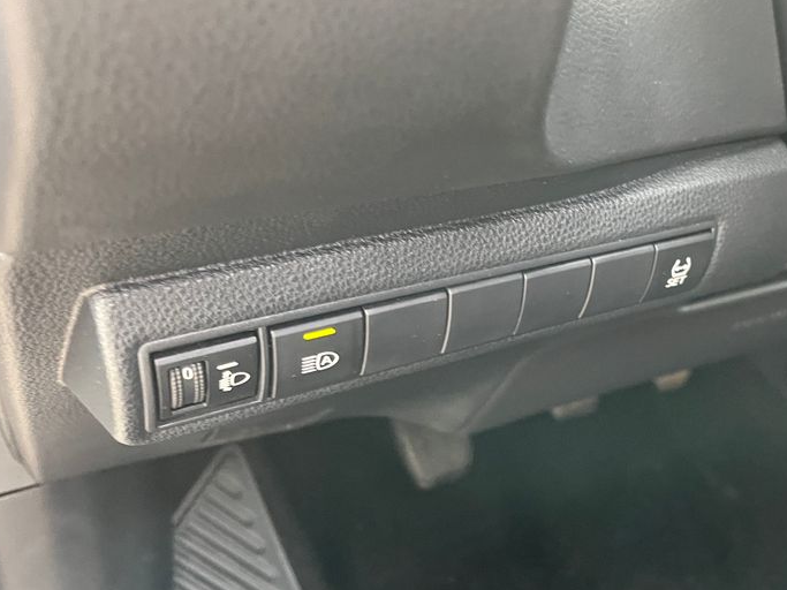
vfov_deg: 36.8
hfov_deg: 46.6
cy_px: 307
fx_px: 887
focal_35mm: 39
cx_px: 561
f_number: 1.6
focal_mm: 5.1
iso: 500
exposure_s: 1/55
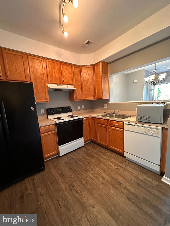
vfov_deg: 102.1
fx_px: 92
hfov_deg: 85.7
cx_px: 85
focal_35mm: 14
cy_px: 113
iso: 800
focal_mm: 2.22
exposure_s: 1/40
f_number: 2.2
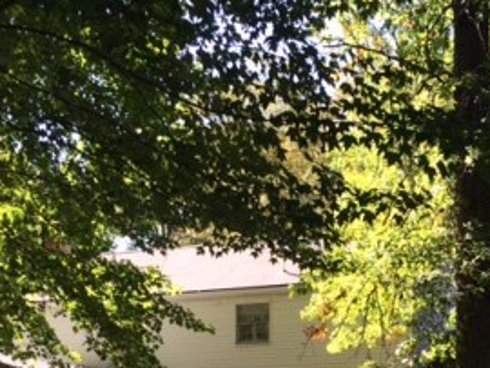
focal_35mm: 71
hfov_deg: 27.3
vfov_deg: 19.9
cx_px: 305
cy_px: 395
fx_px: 1006
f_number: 2.2
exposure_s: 1/354
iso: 32
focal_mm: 4.12
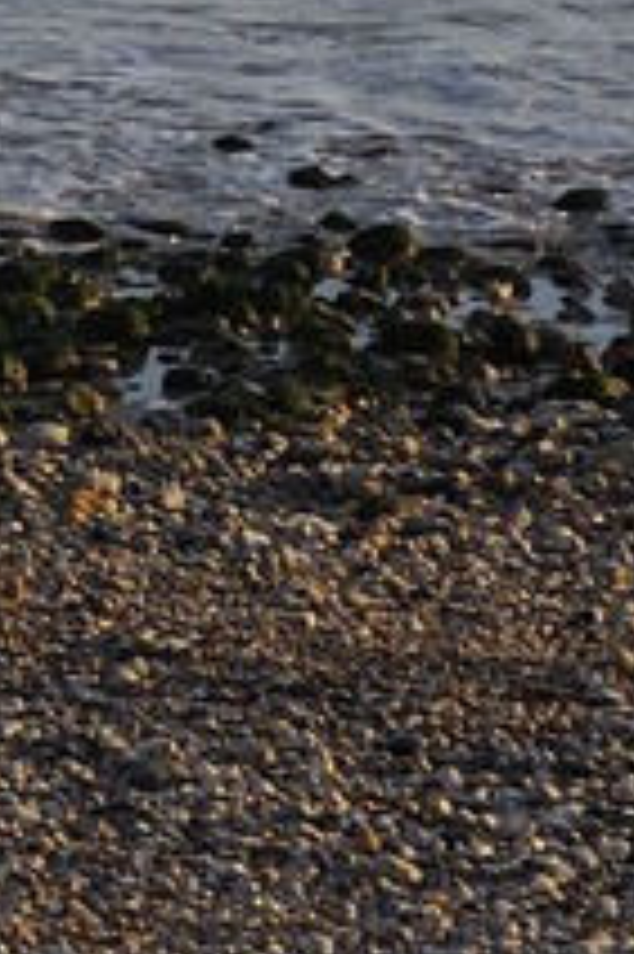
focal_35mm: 716
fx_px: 18944
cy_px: -1827
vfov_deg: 2.8
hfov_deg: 1.9
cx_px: -1394
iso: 200
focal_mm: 95
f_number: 5
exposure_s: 1/320
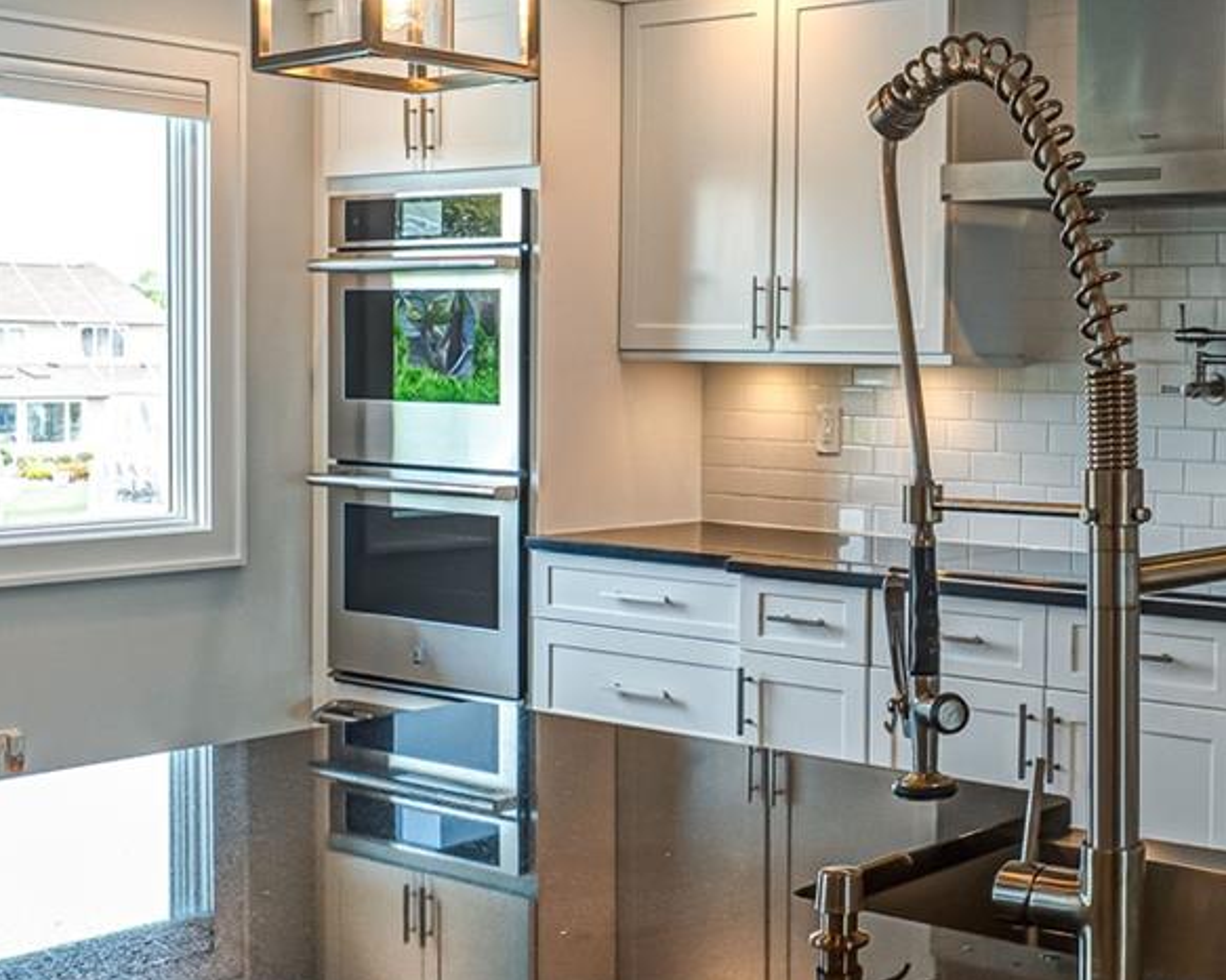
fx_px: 2031
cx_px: 993
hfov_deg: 32.6
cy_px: 454
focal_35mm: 56
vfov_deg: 27.1
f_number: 8
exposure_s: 1/80
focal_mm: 17
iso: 400
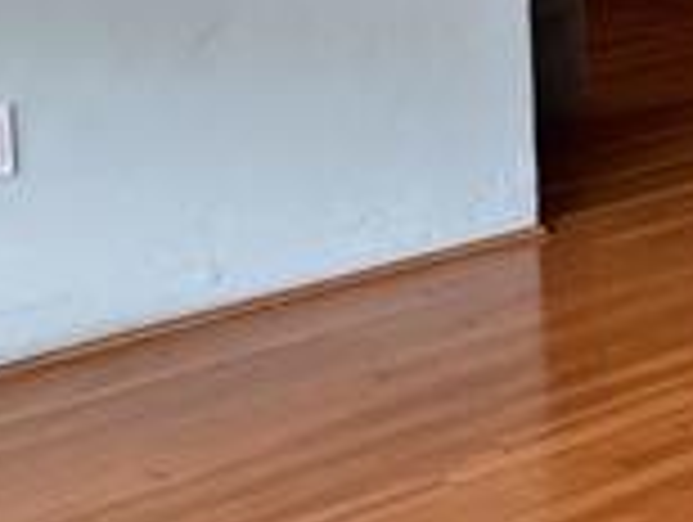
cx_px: 1476
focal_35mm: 93
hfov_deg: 15.6
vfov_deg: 14.8
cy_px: -266
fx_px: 1865
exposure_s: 1/60
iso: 400
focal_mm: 2.22
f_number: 2.2
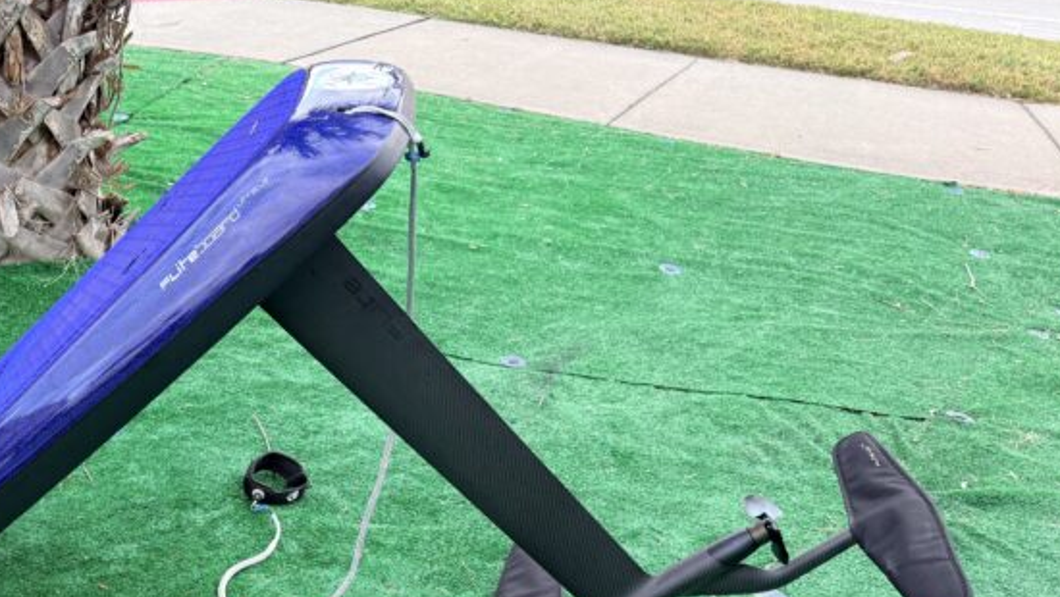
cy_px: 520
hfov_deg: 51.3
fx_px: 1069
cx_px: 314
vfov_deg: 30.1
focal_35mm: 38
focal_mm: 6.76
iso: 100
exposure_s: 1/360
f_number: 1.78
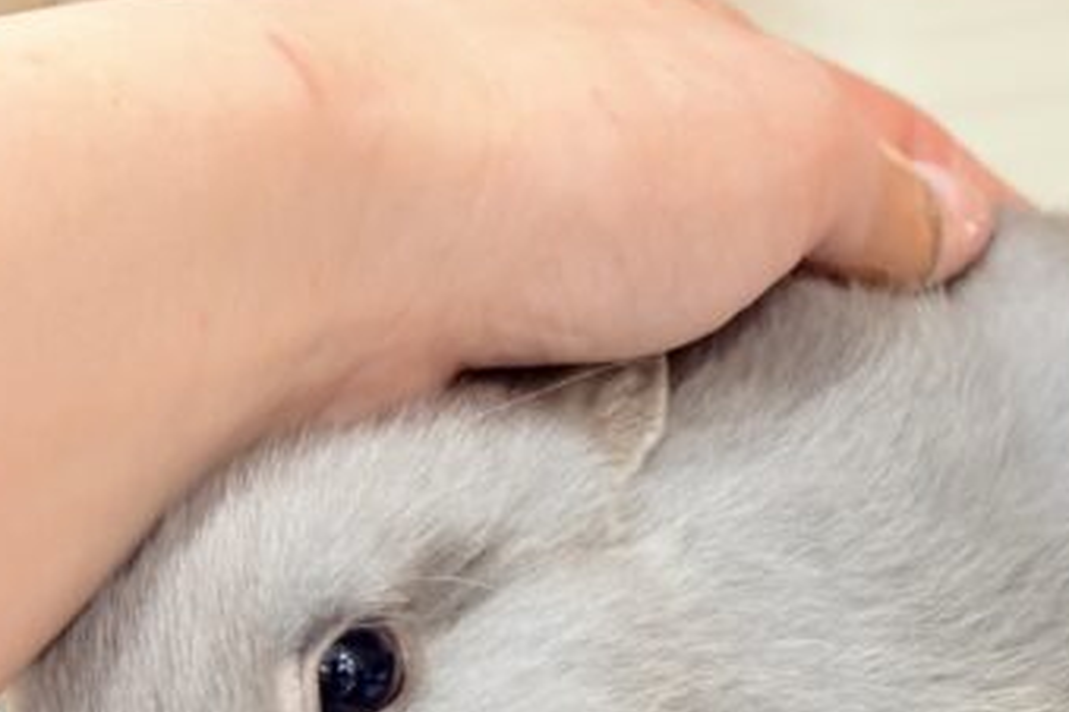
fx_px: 3029
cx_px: 864
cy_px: 614
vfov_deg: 13.3
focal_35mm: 102
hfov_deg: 19.8
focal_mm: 5.96
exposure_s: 1/33
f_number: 1.6
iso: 160
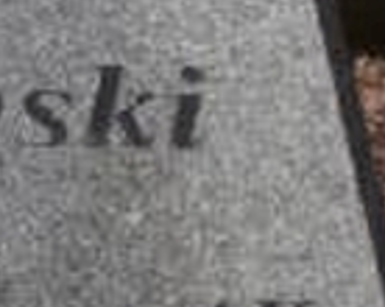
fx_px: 2424
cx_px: -499
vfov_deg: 7.2
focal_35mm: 213
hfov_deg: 8.4
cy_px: 343
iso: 100
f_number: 4.2
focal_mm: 8.29
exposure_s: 1/640
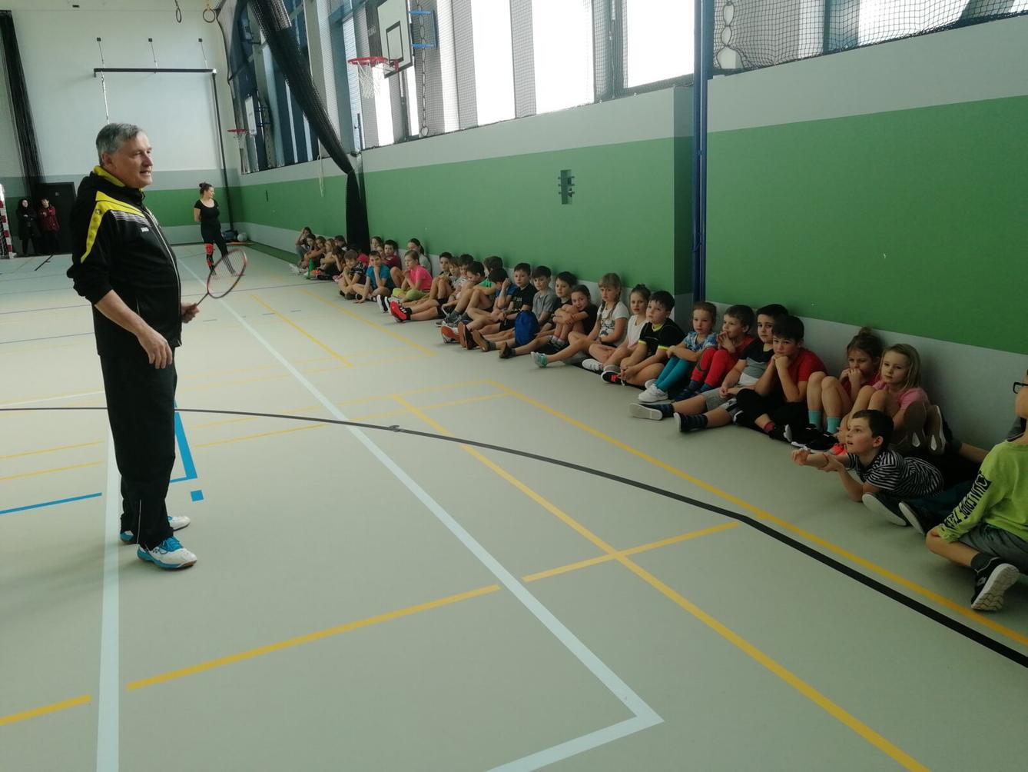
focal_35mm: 27
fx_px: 802
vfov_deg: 51.4
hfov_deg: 65.3
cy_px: 386
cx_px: 514
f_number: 2.2
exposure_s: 1/100
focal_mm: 3.95
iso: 50
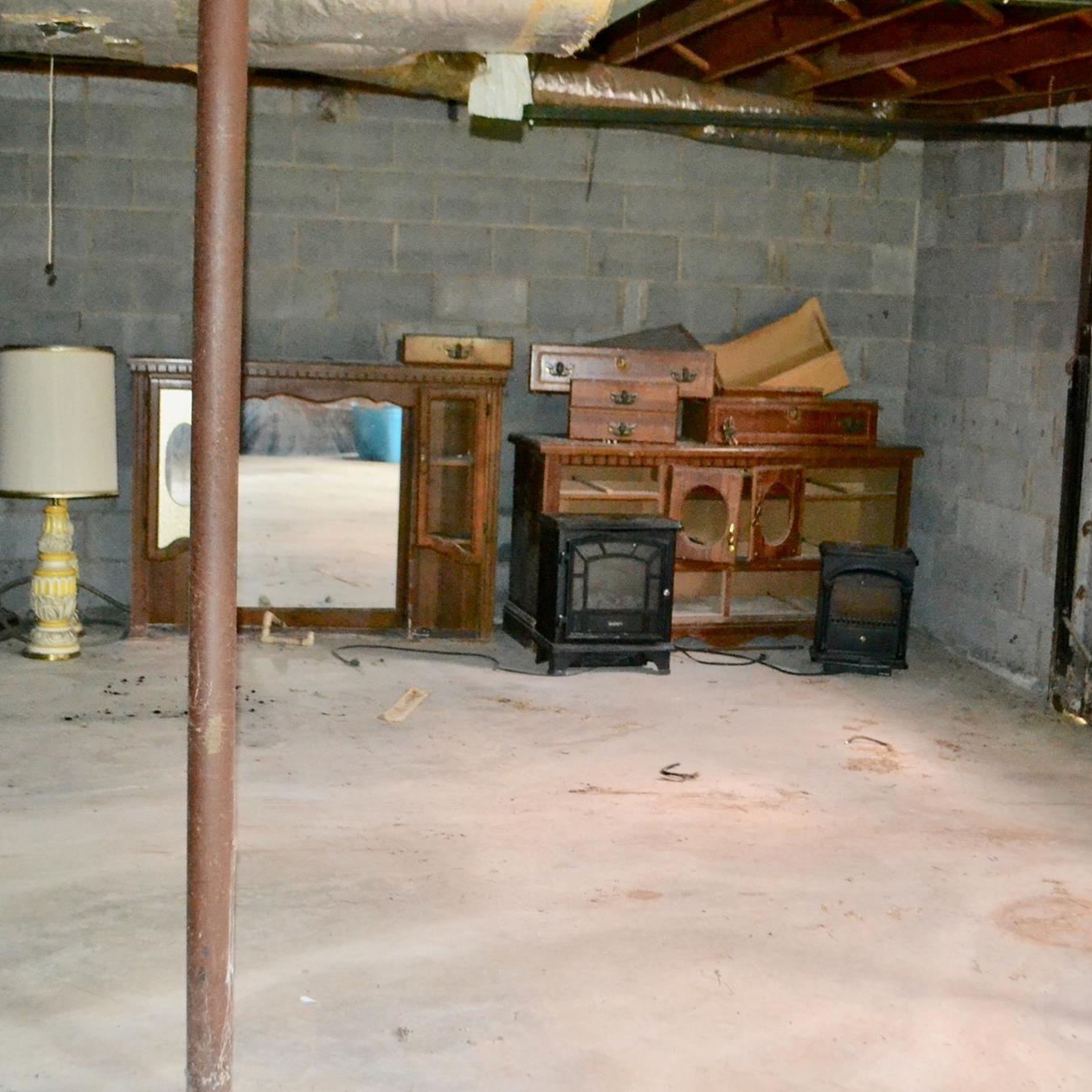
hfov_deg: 34.0
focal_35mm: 50
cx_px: 561
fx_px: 1785
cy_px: 546
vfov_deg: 34.0
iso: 3200
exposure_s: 1/60
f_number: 4.2
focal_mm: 26
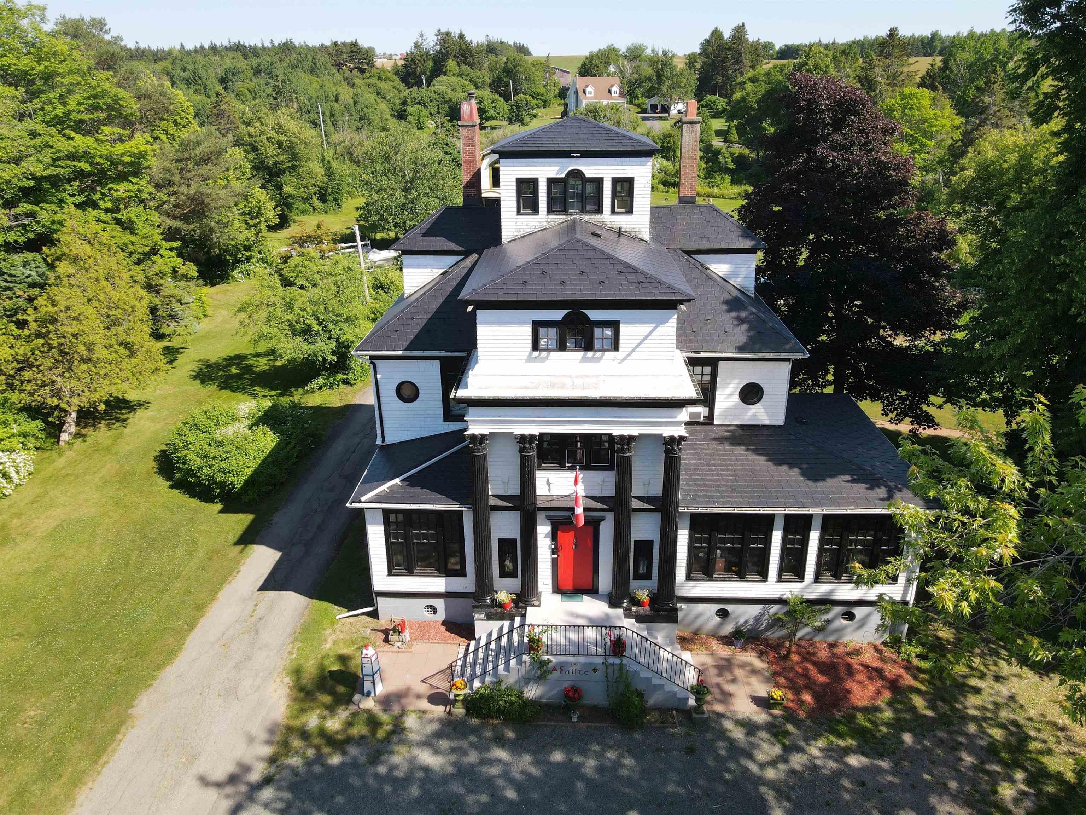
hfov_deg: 71.6
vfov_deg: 56.8
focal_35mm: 24
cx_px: 543
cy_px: 408
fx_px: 753
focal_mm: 4.5
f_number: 2.8
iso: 100
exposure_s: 1/400
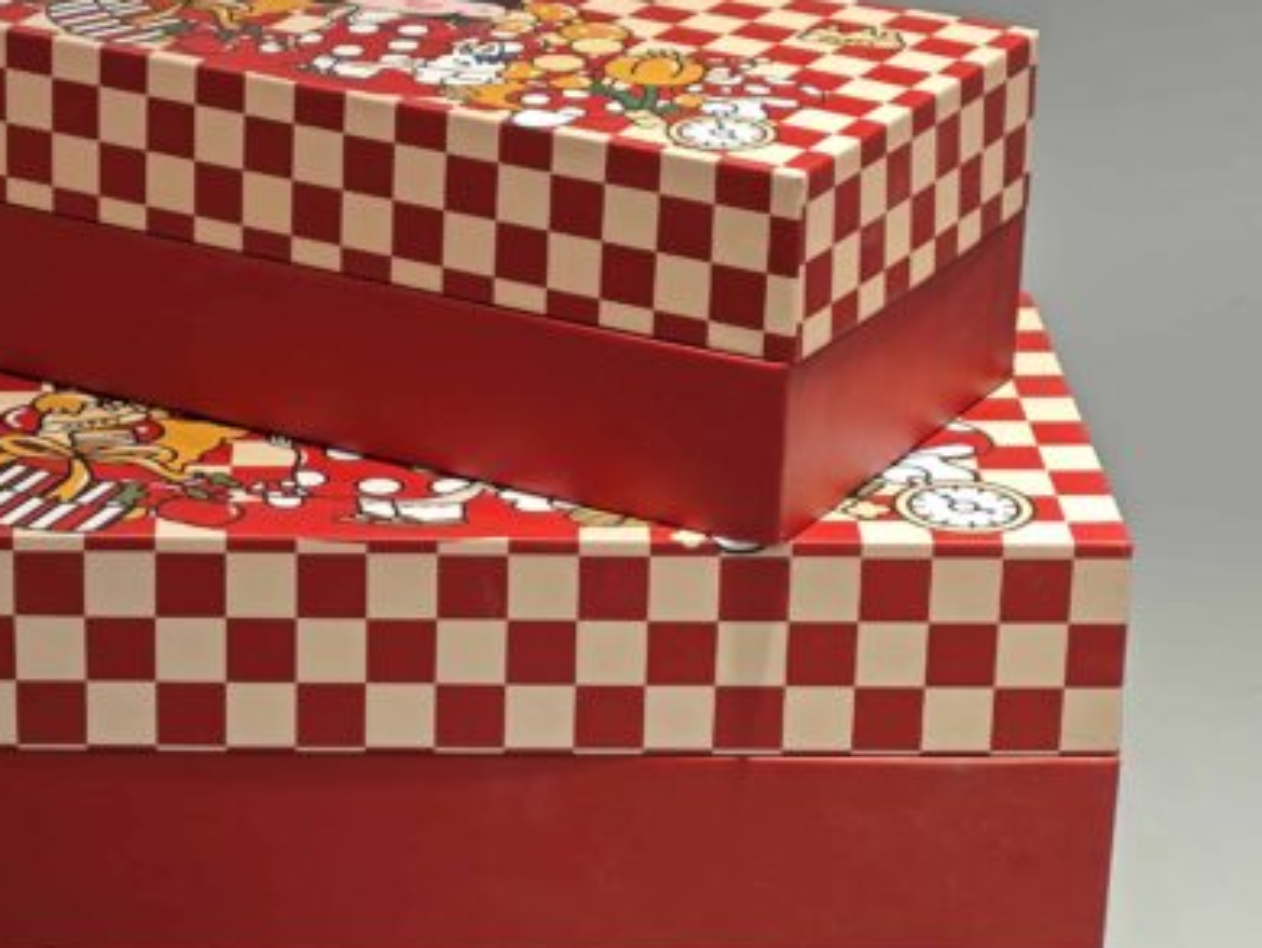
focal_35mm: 123
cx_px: 366
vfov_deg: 12.1
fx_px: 4487
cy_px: 550
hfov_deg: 16.0
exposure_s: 1/100
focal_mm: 10.1
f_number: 2
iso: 125
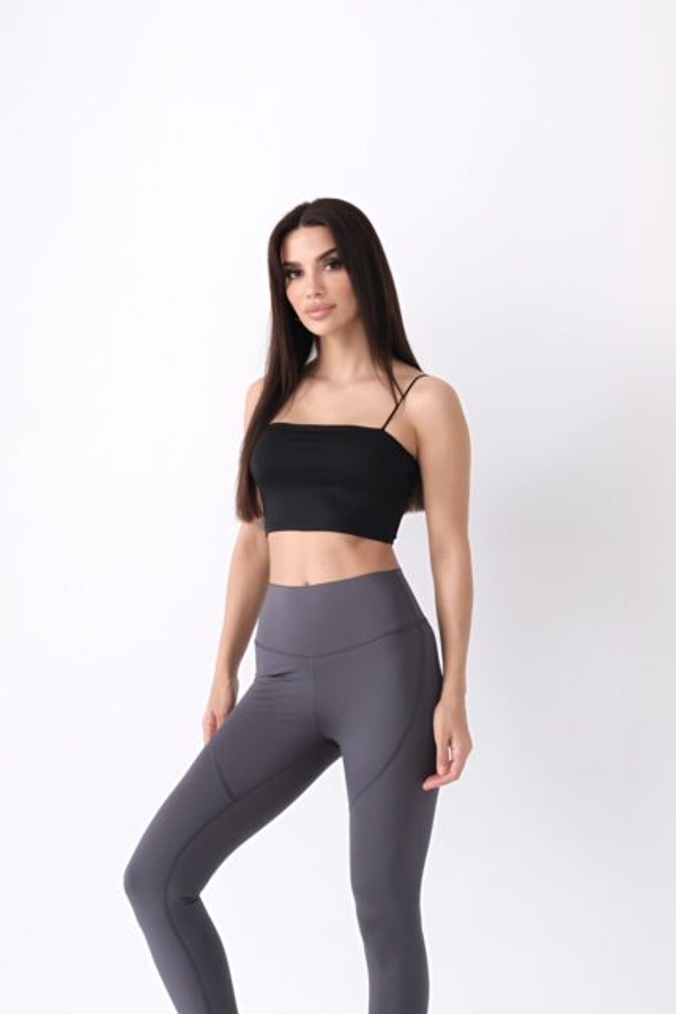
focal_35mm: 49
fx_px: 1379
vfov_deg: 40.2
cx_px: 325
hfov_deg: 27.5
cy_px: 599
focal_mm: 23.5
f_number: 5.6
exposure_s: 1/60
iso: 2500
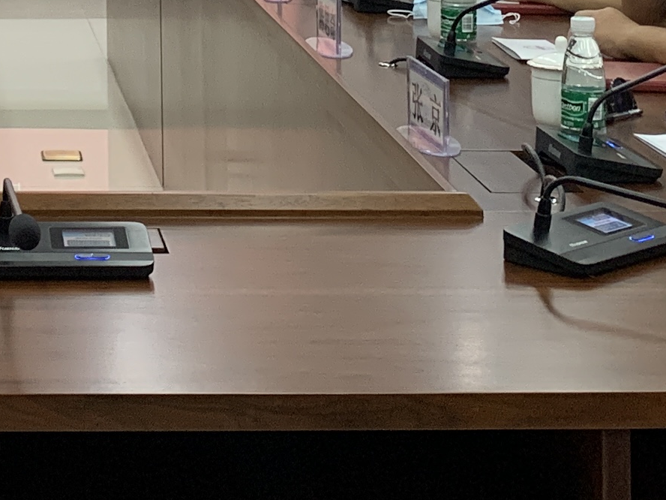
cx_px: -94
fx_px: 2270
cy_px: -309
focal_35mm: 118
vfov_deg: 11.9
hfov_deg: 16.1
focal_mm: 4.25
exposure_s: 1/97
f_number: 1.8
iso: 100
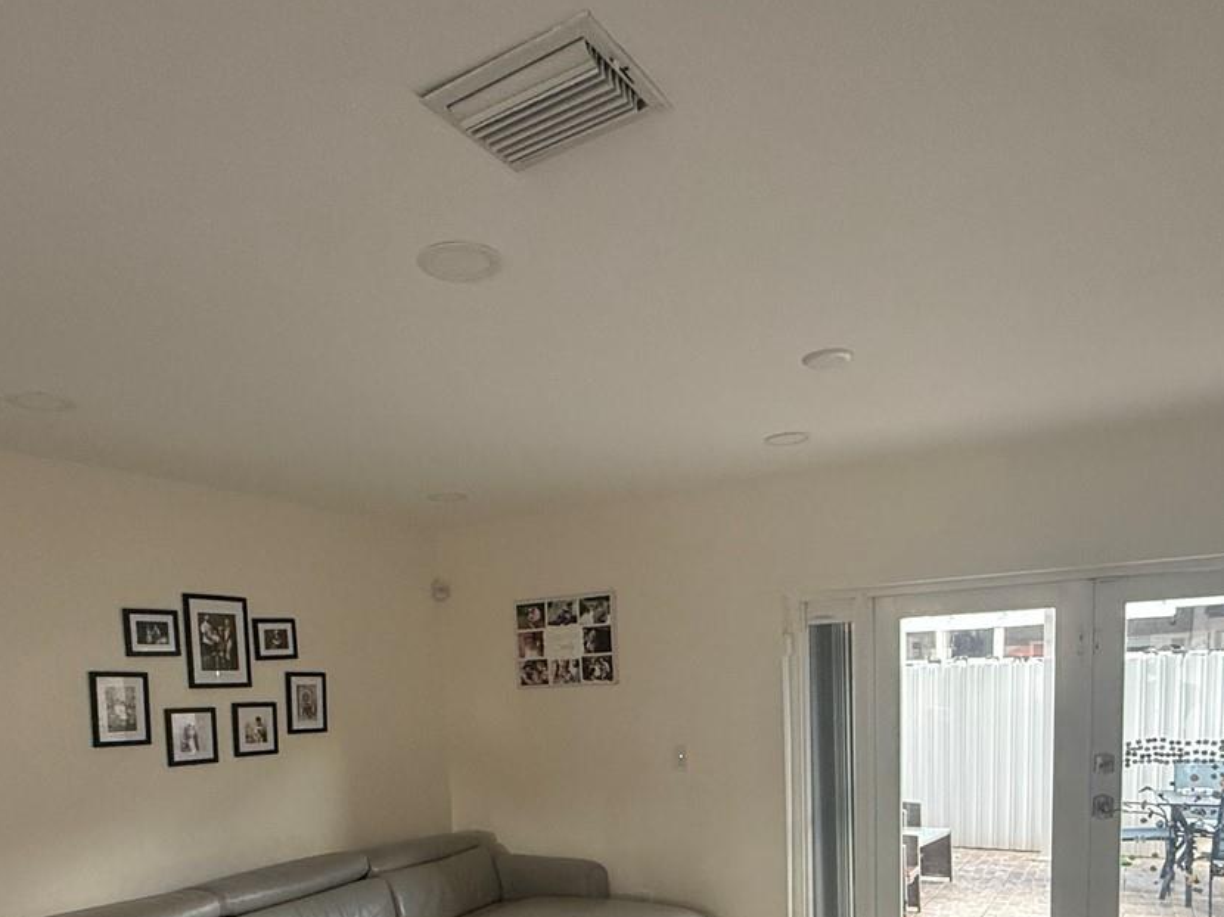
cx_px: 584
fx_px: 954
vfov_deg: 47.3
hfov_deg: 65.3
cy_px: 786
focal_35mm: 27
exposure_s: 1/120
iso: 400
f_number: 2.2
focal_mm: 2.22
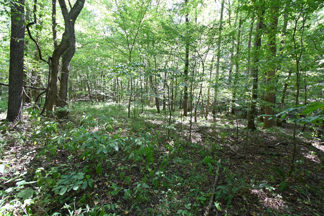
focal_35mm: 15
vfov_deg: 77.3
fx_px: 135
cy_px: 108
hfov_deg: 100.4
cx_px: 162
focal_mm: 10
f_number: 4.5
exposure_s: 1/125
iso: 1000
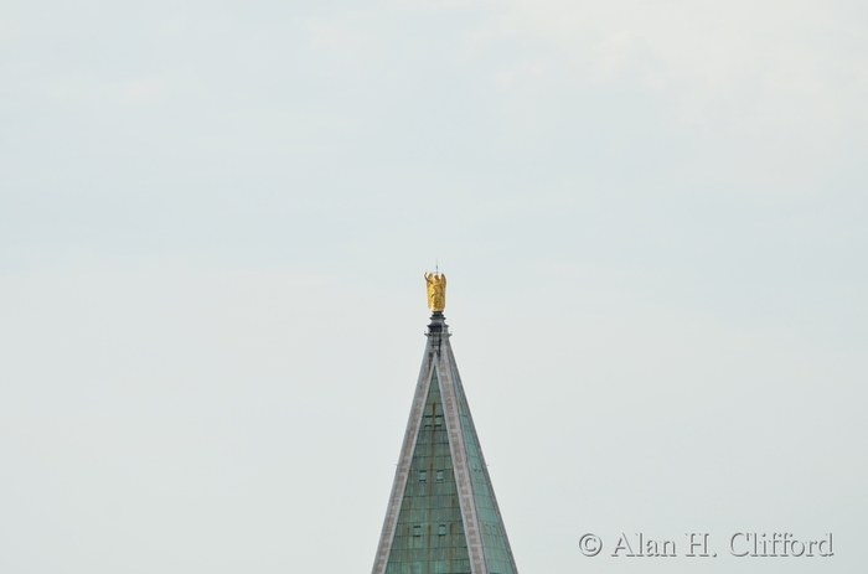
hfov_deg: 6.6
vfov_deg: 4.3
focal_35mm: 315
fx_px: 7576
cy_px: 287
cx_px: 434
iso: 160
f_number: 5.3
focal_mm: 210
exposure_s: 1/800
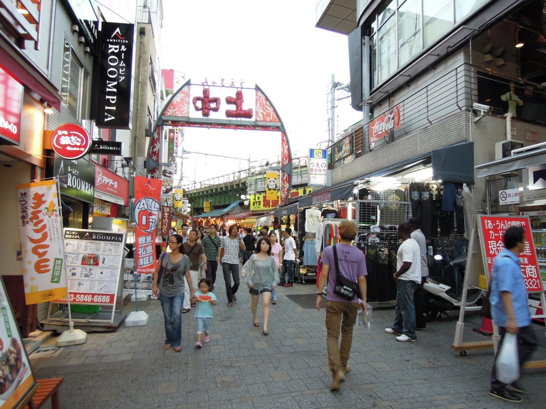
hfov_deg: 71.6
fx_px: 379
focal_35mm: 24
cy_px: 204
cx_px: 273
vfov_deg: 56.8
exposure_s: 1/40
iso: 160
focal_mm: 4.3
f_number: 2.8
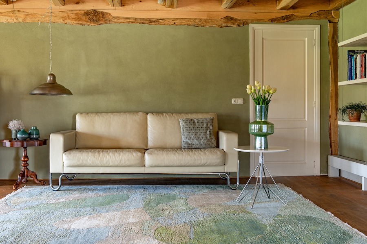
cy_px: 122
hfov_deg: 50.7
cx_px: 184
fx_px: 387
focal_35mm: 38
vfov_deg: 35.1
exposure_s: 1.3
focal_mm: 38
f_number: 11
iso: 160
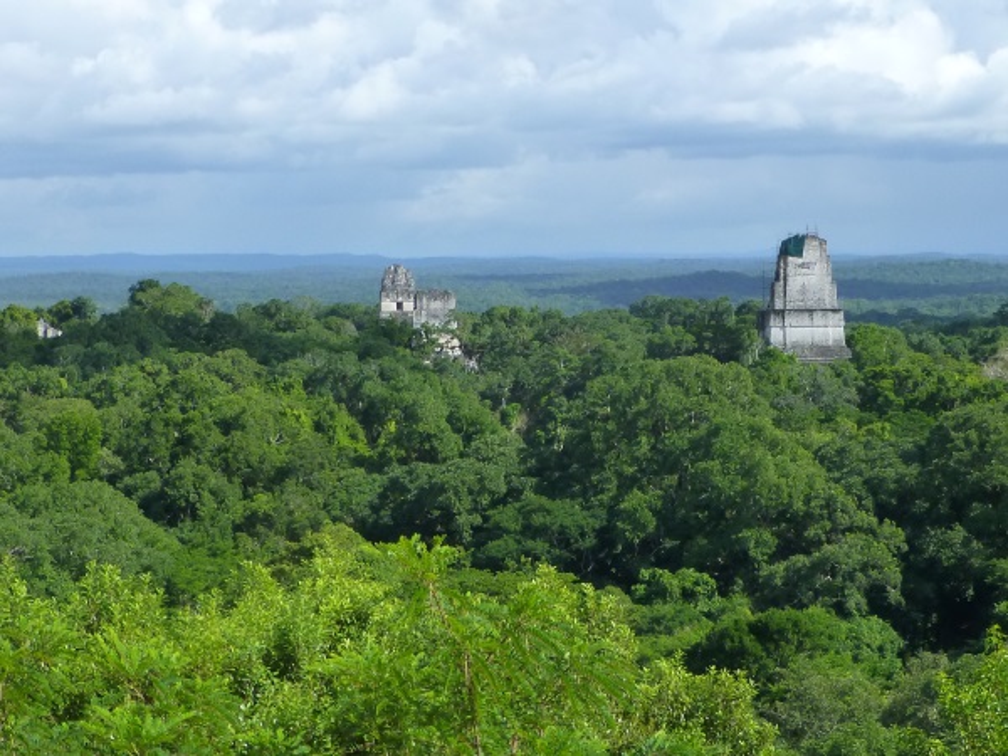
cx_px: 504
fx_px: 1194
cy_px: 378
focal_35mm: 41
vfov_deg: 35.1
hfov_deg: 45.8
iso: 160
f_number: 3.9
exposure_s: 1/1000
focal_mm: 7.4
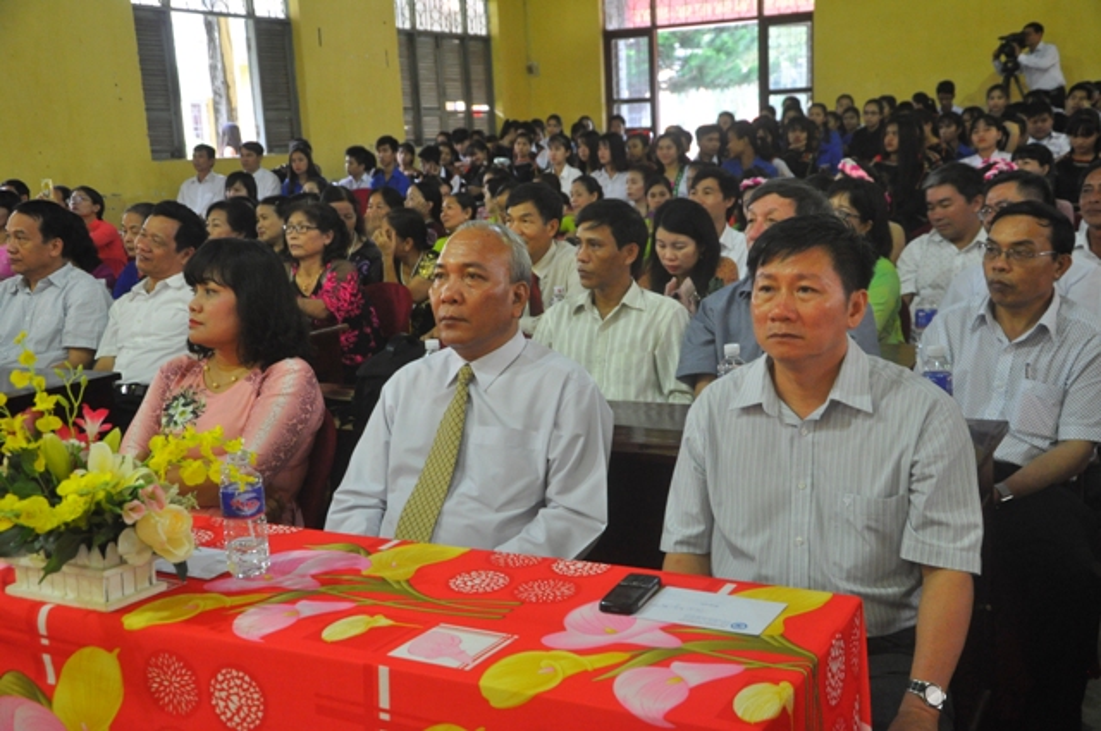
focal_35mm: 42
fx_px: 1283
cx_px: 550
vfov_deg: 31.8
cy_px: 366
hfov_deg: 46.5
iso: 1600
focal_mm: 28
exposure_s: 1/15
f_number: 4
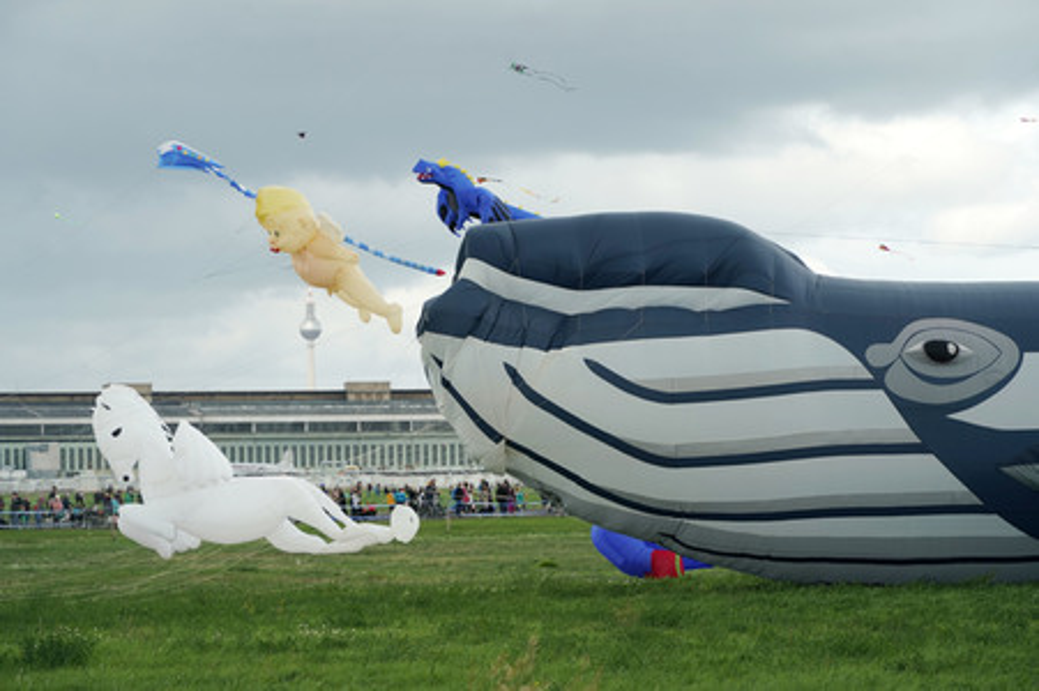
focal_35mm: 126
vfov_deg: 10.9
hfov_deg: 16.3
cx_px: 520
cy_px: 346
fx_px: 3634
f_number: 8
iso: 640
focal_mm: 126
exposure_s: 1/320
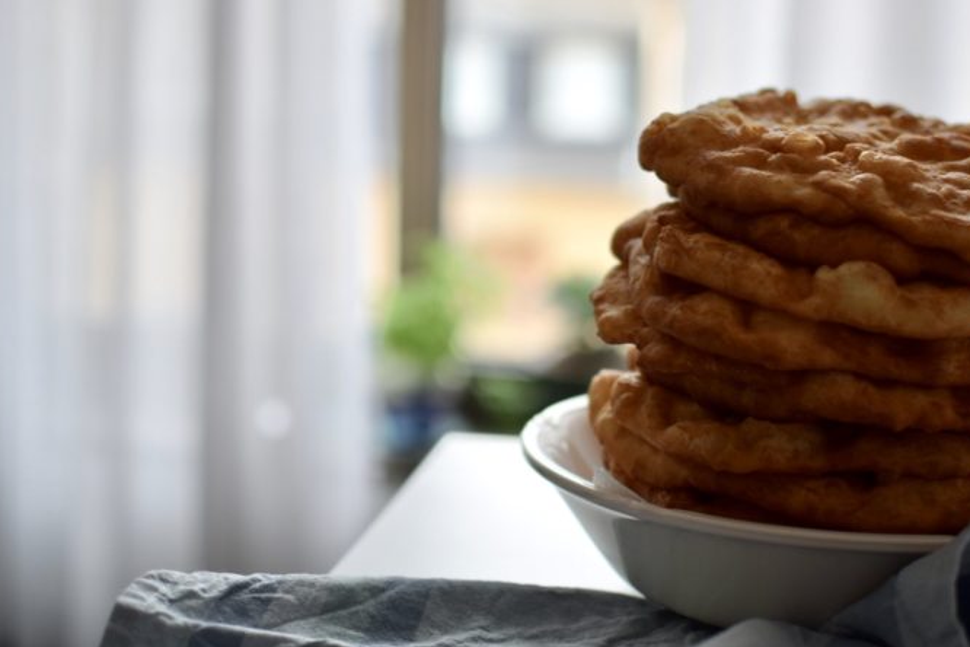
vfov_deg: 22.4
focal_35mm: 61
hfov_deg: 33.1
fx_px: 1632
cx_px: 548
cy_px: 300
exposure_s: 1/400
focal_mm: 35
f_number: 1.8
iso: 100
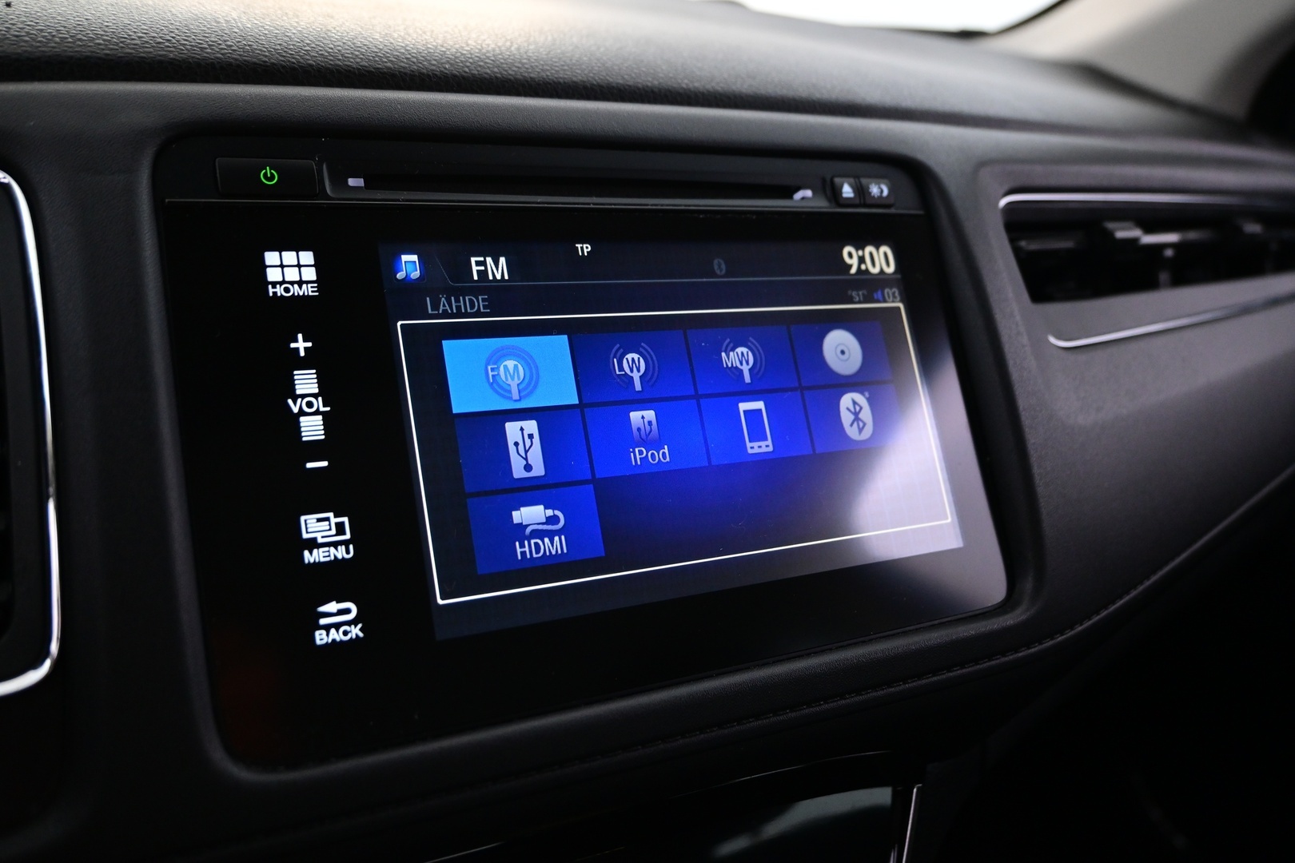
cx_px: 648
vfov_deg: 43.6
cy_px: 432
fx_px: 1079
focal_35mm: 30
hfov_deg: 61.9
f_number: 3.8
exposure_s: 1/30
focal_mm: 20
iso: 1600
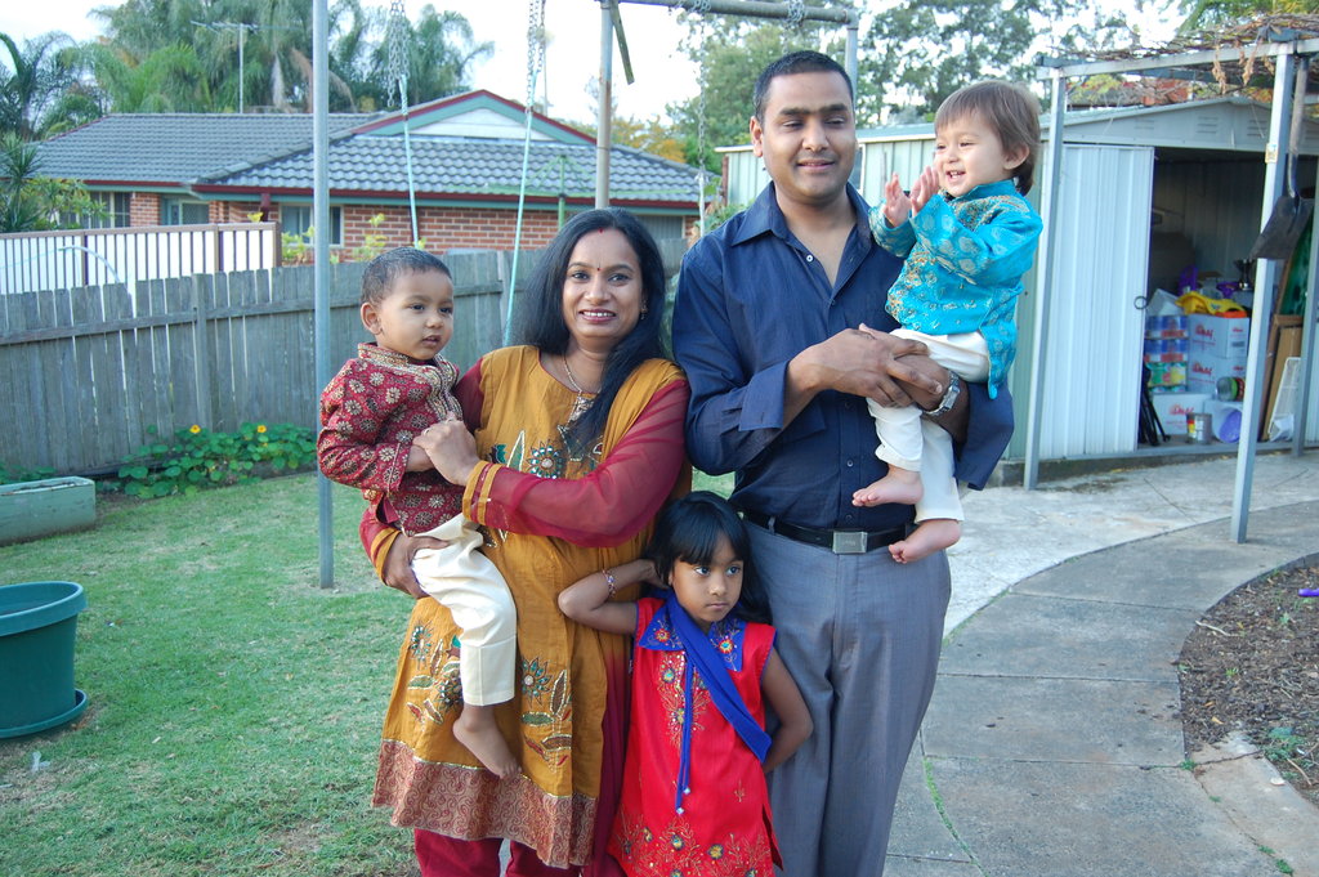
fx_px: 1428
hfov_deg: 49.6
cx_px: 660
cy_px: 438
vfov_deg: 34.2
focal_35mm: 39
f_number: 4.5
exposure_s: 1/80
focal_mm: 26
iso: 400
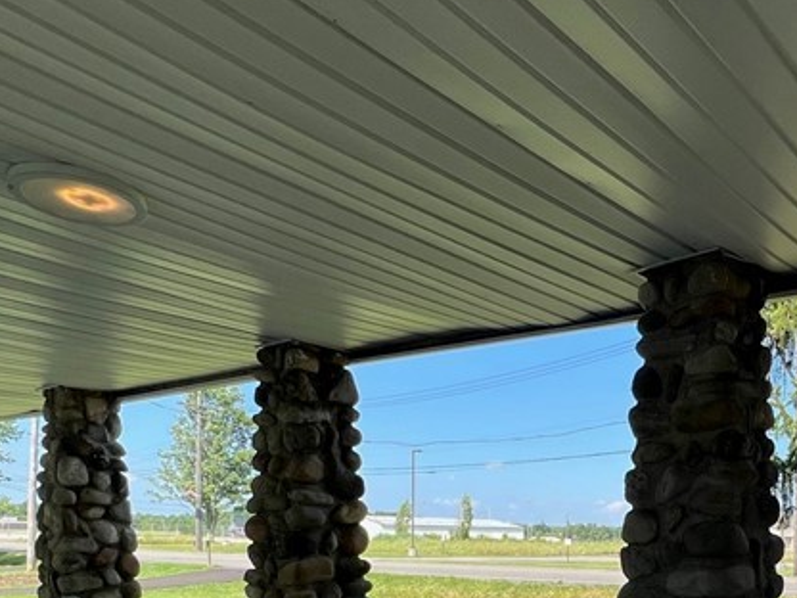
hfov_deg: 52.1
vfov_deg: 39.5
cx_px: 669
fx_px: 737
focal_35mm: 32
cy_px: 585
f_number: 1.8
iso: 32
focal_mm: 1.57
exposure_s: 1/797
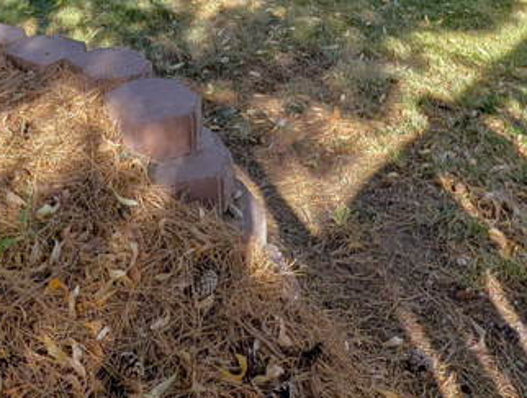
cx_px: 239
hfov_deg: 48.8
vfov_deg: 28.6
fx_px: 580
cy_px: -157
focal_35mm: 38
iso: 37
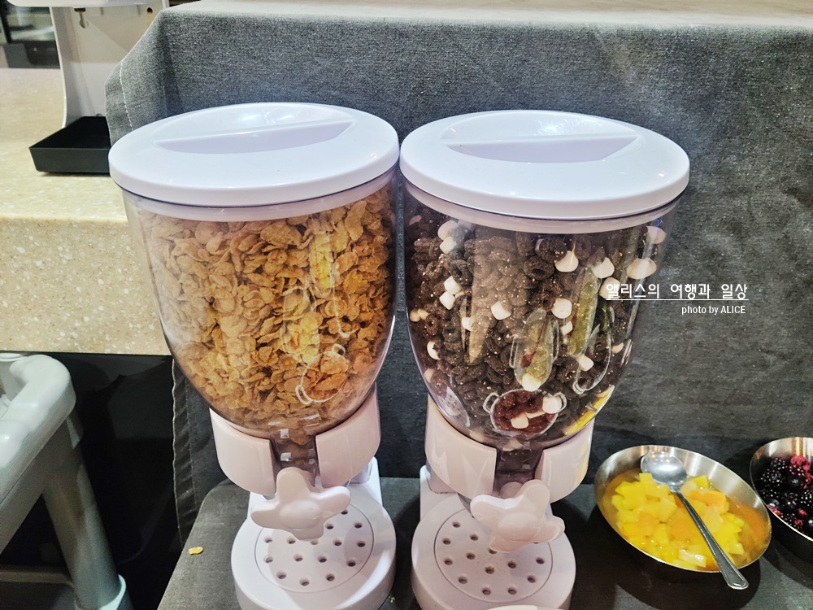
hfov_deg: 63.4
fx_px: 658
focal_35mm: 28
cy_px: 305
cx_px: 406
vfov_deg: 49.7
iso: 250
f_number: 2
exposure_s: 1/59
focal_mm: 5.9
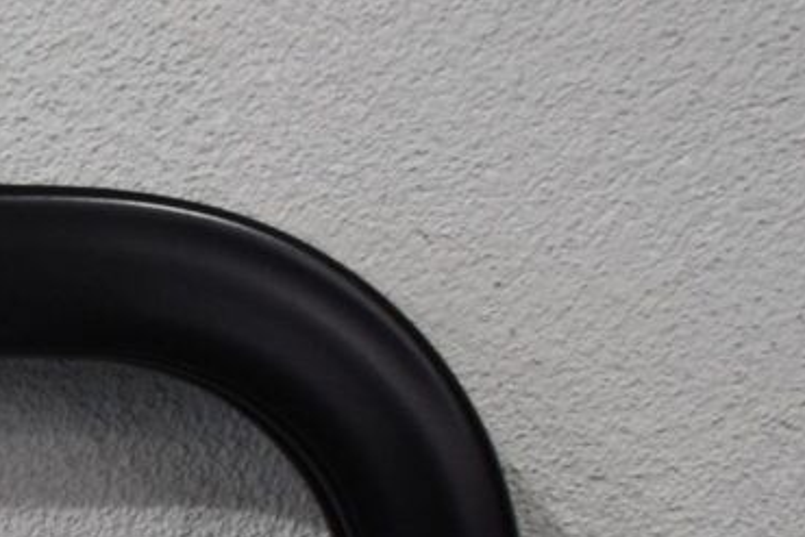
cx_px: -1240
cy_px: 1362
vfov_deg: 4.9
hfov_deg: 7.1
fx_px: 6040
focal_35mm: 270
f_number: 4
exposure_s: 1/250
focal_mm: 26
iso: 450
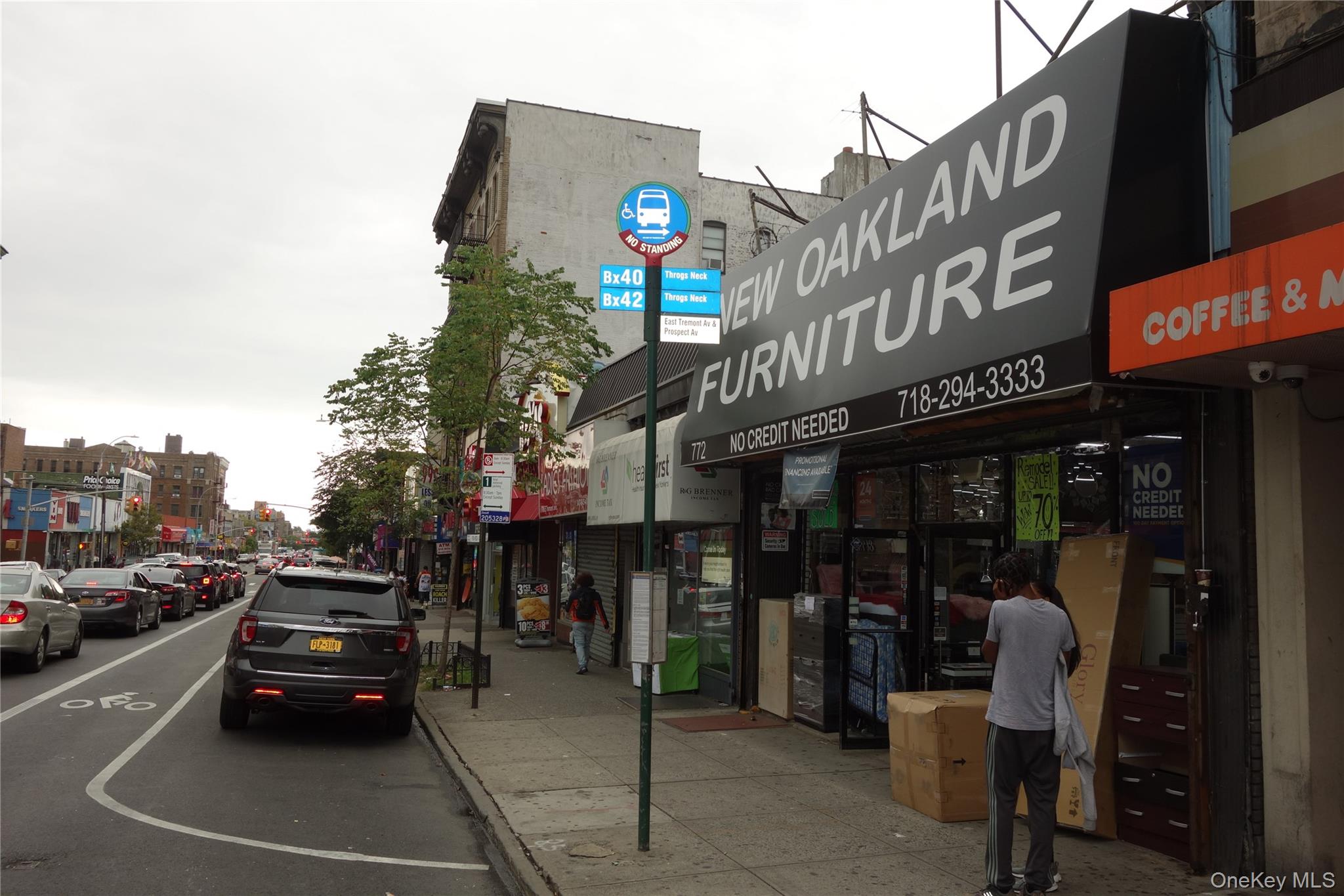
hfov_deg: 65.5
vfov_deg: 46.4
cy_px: 448
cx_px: 672
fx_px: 1045
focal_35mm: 28
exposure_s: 1/100
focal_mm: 10.4
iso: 125
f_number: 5.6
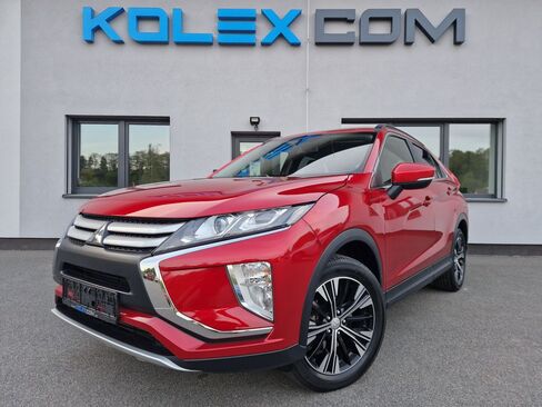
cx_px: 271
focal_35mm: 23
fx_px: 360
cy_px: 204
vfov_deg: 58.9
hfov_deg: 73.9
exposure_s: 1/180
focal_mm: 5.4
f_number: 1.8
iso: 200
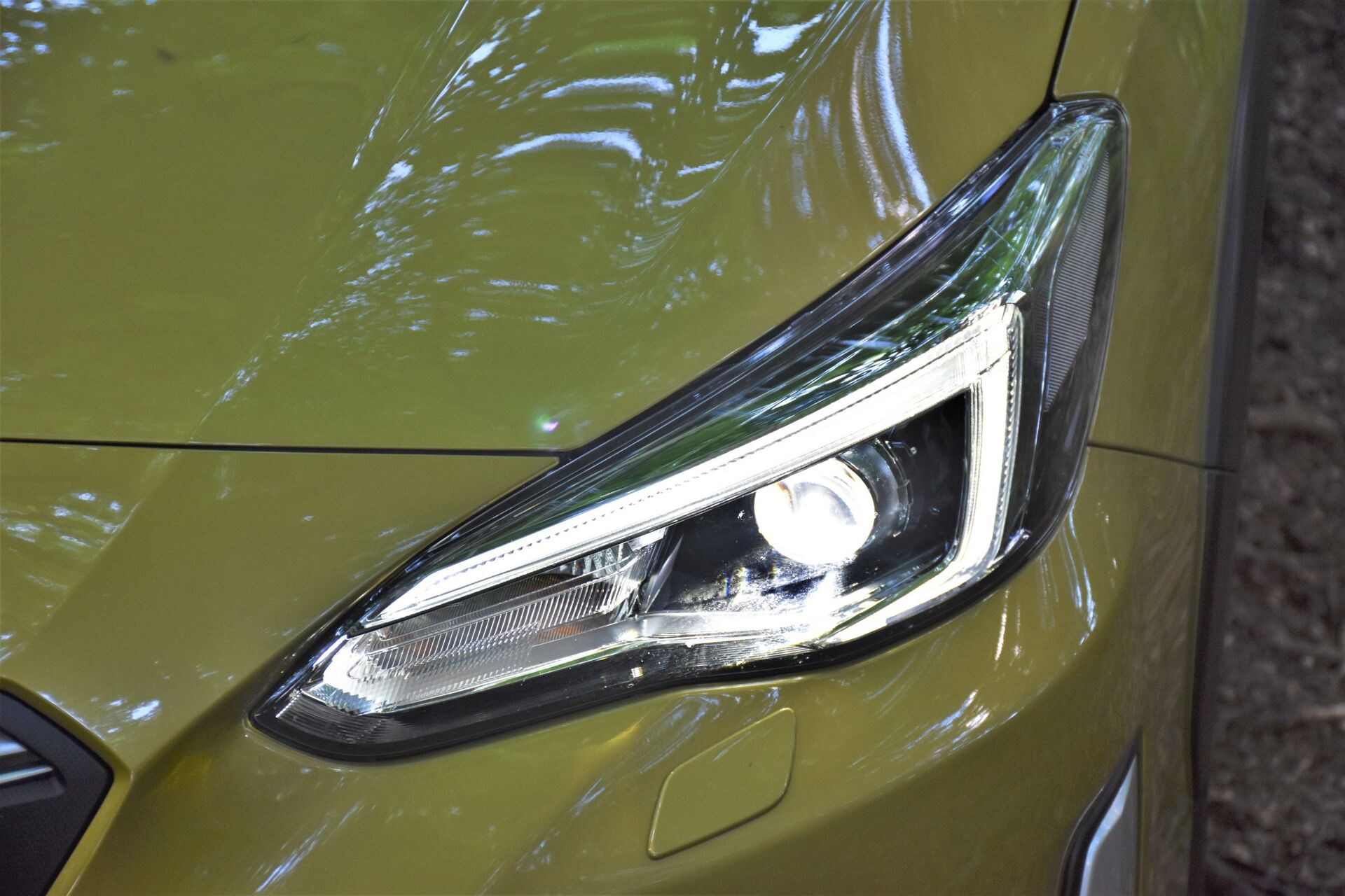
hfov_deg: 19.5
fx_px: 3923
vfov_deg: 13.0
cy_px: 448
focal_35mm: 105
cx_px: 672
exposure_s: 1/80
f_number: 5
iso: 400
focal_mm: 70
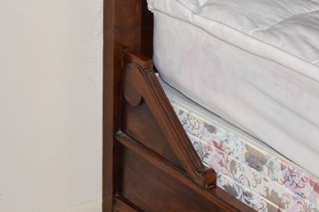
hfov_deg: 15.1
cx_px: 162
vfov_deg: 10.1
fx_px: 1203
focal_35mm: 136
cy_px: 150
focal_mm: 55
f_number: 5.6
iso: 800
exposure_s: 1/125
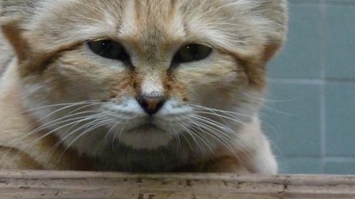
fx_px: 5110
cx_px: 137
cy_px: 36
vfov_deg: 2.2
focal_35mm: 543
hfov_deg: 4.0
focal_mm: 50.1
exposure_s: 1/40
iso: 800
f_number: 3.7
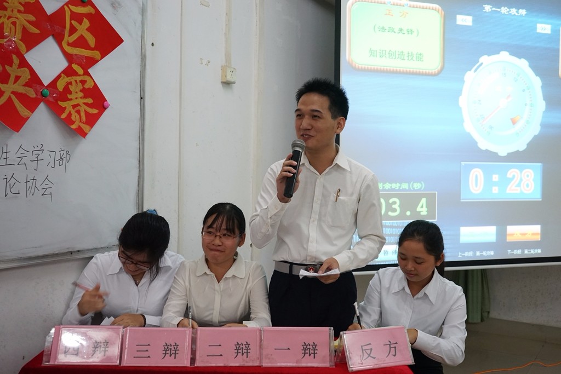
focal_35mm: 37
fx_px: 577
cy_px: 187
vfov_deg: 36.0
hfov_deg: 51.9
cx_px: 280
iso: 2000
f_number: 5.6
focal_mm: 37
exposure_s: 1/40
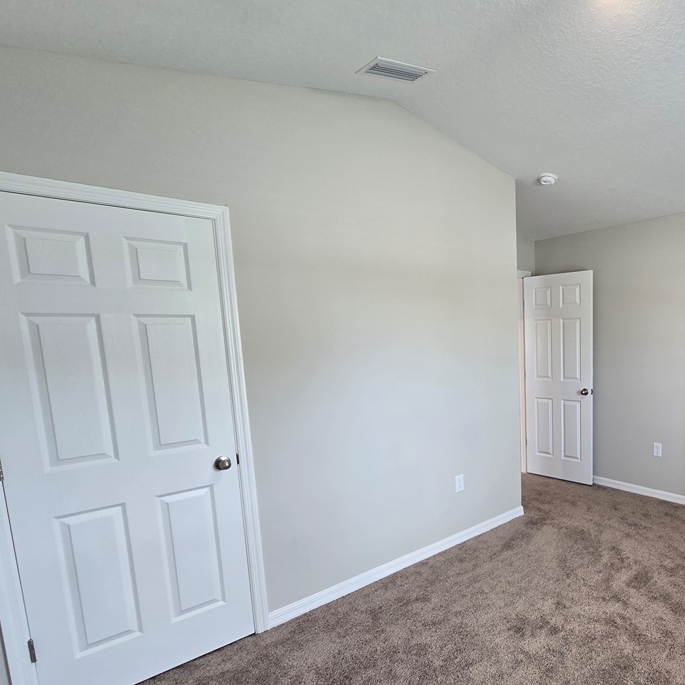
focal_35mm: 19
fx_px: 425
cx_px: 520
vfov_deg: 77.1
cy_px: 399
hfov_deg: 71.9
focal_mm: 2.2
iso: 160
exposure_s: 1/60
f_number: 2.2
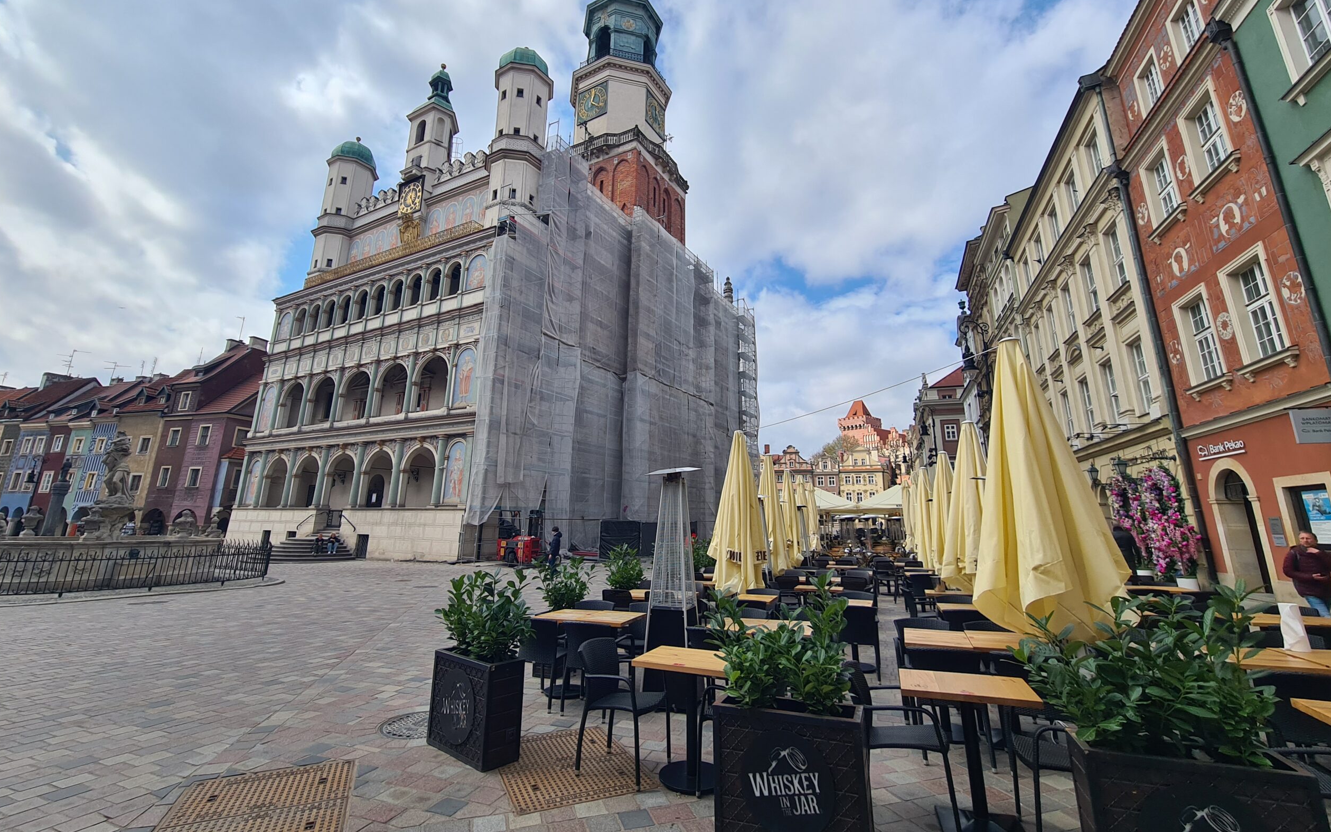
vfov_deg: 78.4
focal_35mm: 14
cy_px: 376
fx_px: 508
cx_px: 660
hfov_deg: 105.3
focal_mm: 2.2
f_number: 2.2
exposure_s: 1/1916
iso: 50
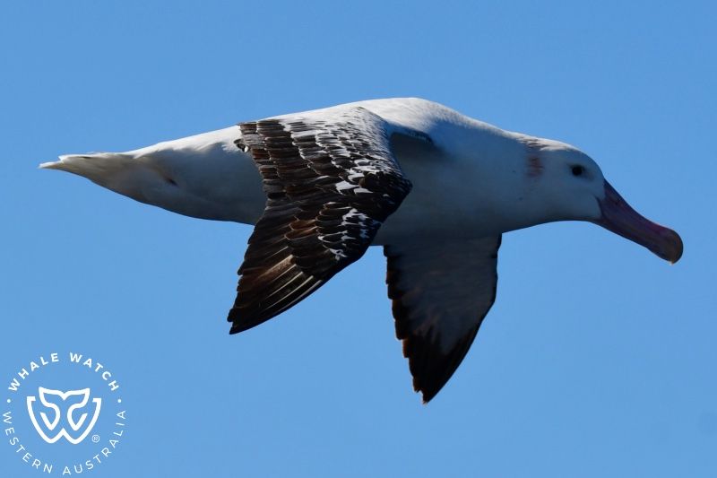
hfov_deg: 6.0
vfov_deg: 4.0
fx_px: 6869
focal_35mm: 345
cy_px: 239
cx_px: 358
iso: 200
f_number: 8
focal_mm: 230
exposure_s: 1/2000
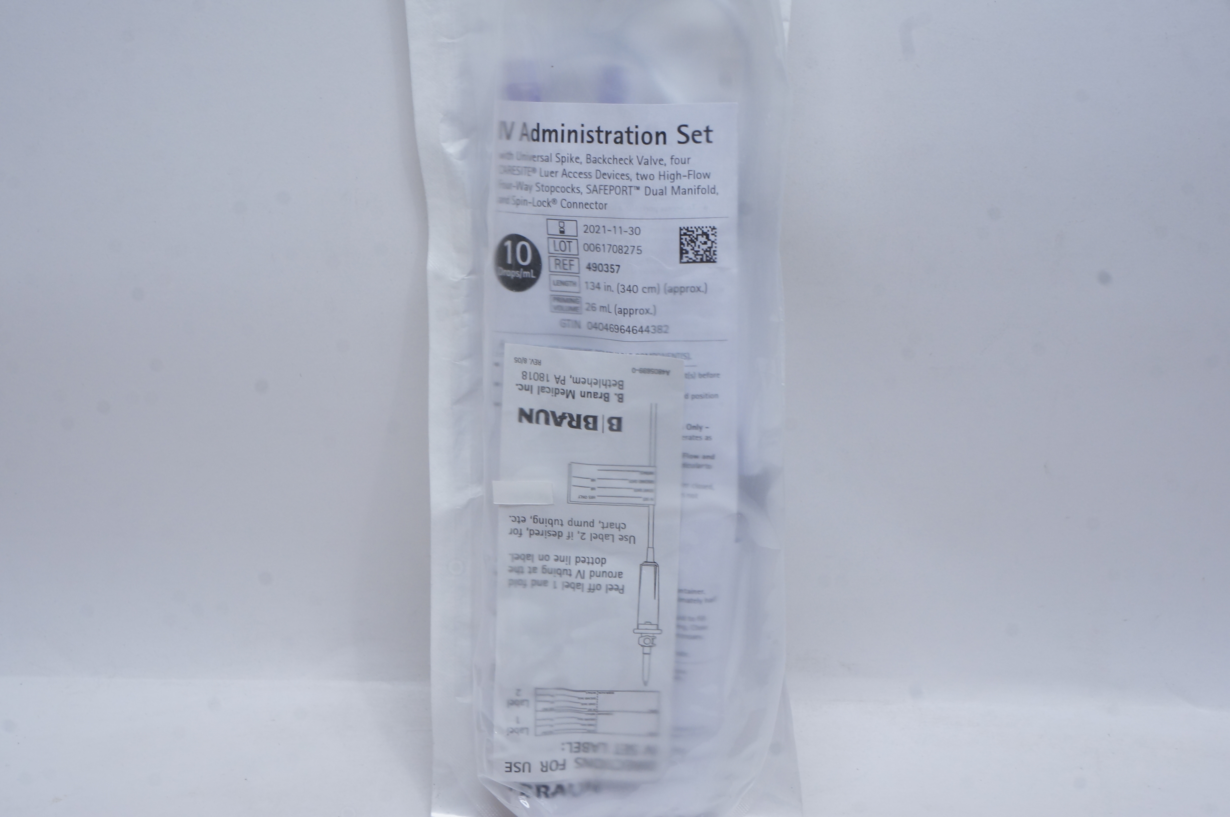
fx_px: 1792
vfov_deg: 25.7
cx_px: 615
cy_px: 408
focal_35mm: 52
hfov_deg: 37.9
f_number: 14
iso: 400
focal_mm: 35
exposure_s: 1/10
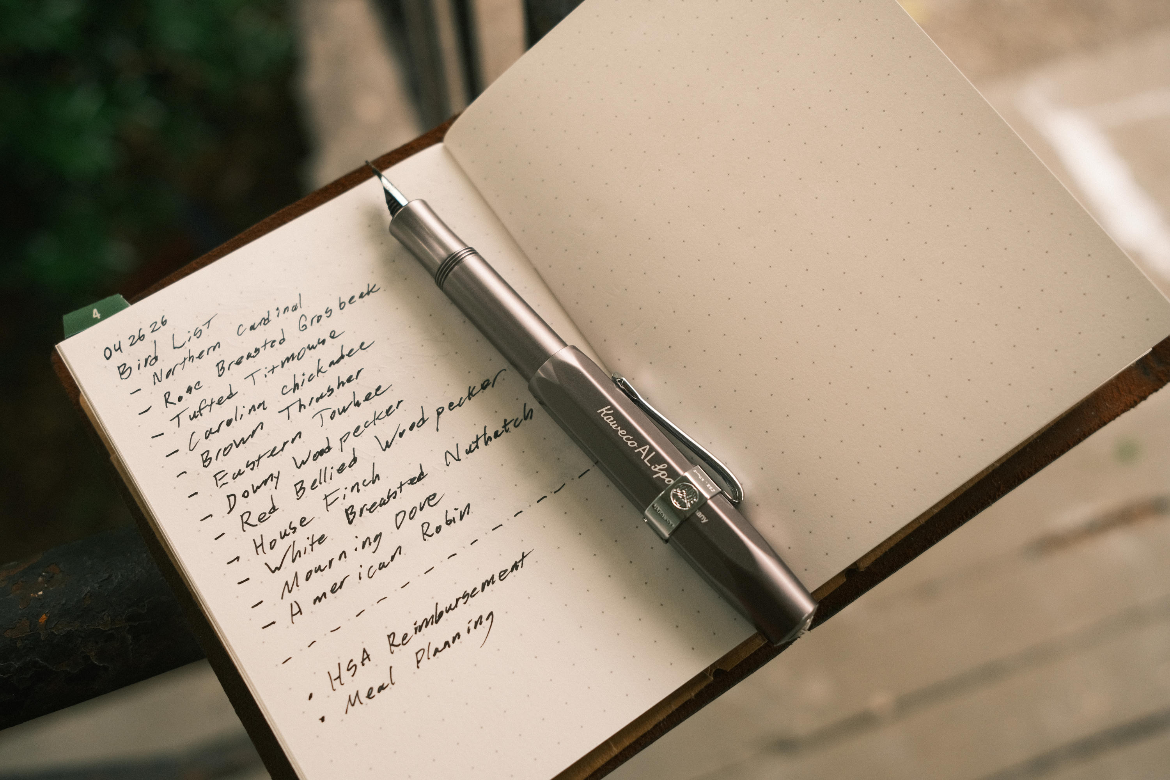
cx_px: 585
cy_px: 390
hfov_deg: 54.4
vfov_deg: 37.9
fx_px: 1137
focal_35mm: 35
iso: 400
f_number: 4
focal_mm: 23
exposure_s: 1/400
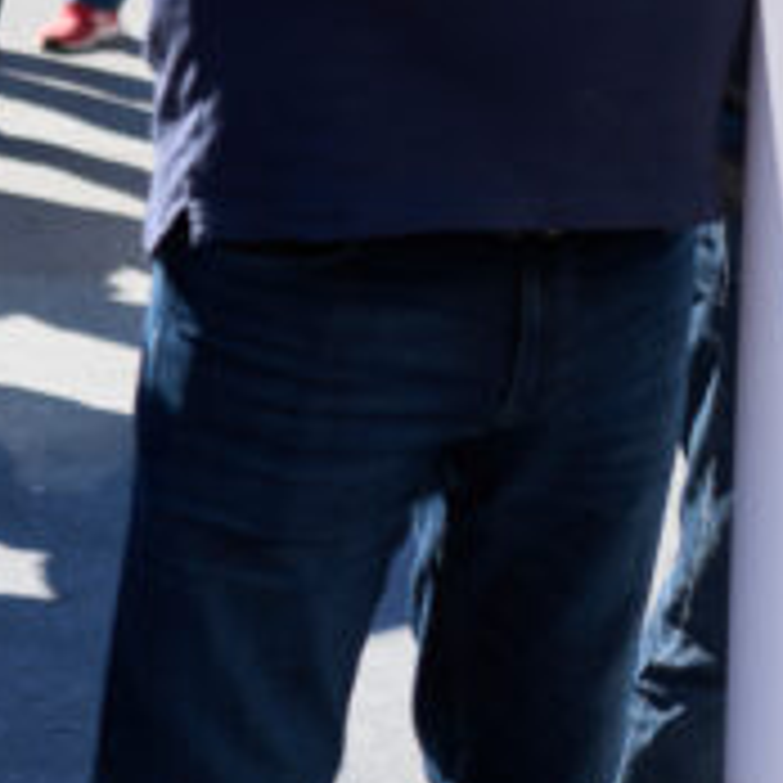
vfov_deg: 12.9
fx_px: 3352
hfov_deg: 12.0
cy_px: -234
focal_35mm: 131
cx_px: 1521
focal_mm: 35
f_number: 2.2
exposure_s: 1/1250
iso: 100
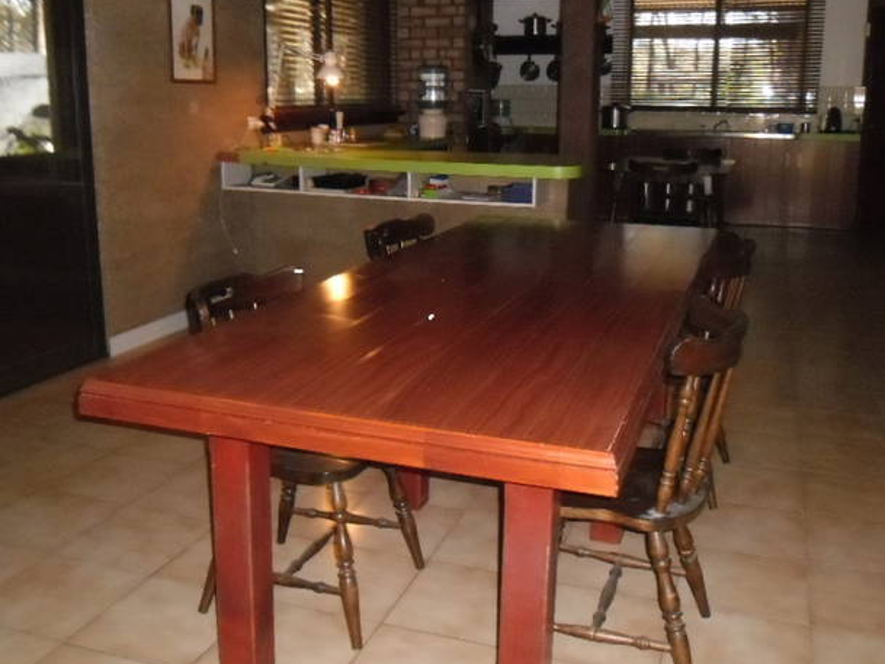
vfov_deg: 40.6
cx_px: 458
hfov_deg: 52.6
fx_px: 895
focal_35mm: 35
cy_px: 286
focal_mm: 4.9
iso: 400
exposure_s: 1/45
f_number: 3.5
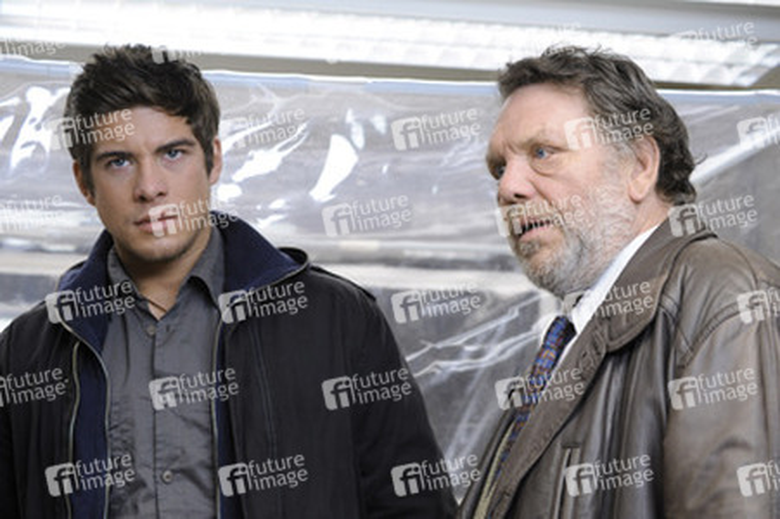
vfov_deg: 19.4
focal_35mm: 70
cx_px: 390
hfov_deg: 28.9
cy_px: 260
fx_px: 1516
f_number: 6.3
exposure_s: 1/160
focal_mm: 70
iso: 1250
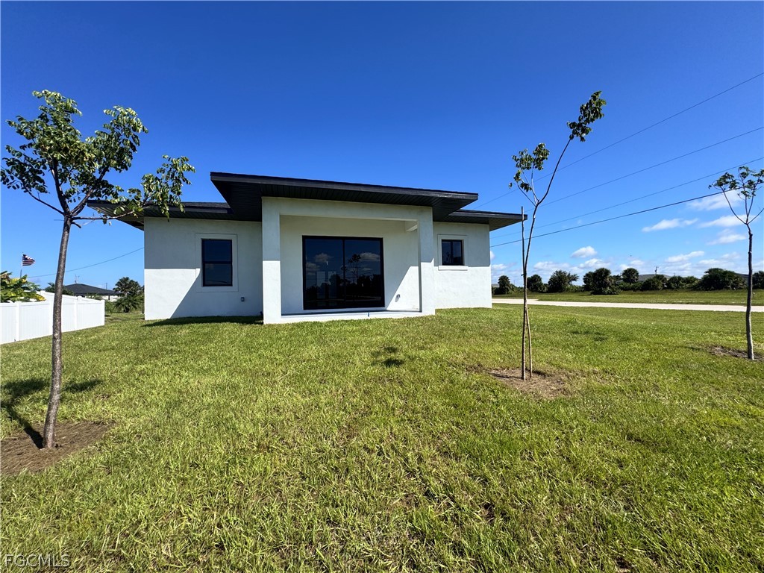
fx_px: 309
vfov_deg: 85.7
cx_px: 382
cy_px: 286
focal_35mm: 14
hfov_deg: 102.1
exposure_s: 1/1927
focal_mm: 2.22
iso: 50
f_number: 2.2
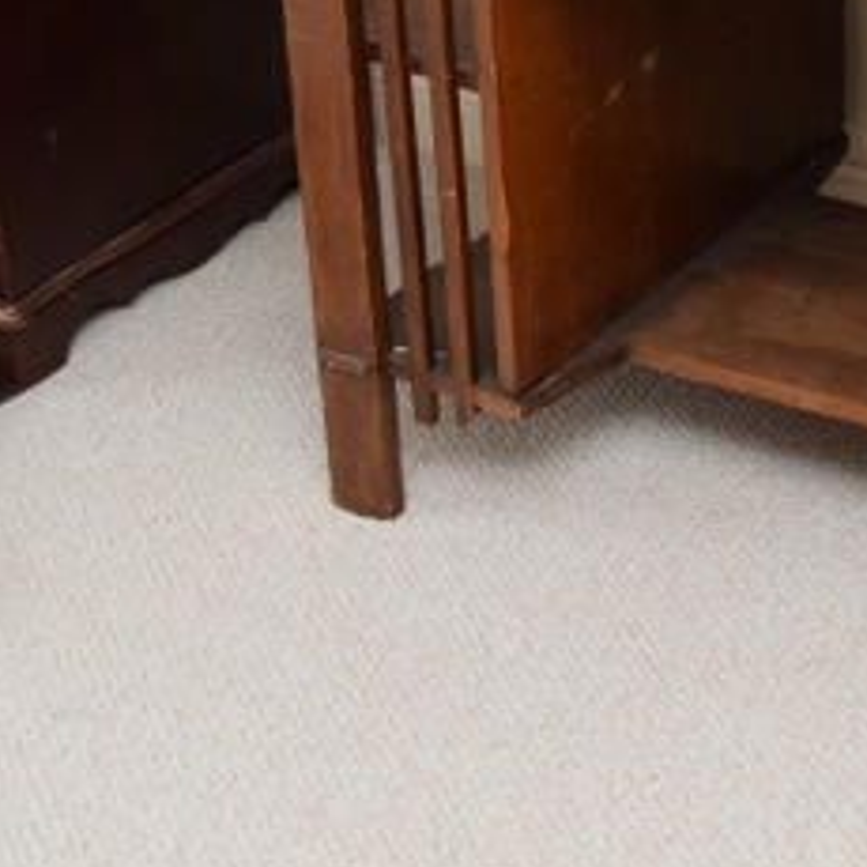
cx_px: 961
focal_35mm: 110
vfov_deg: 15.7
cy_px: 187
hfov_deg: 15.4
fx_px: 3122
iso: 800
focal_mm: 31
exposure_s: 1/125
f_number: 5.6
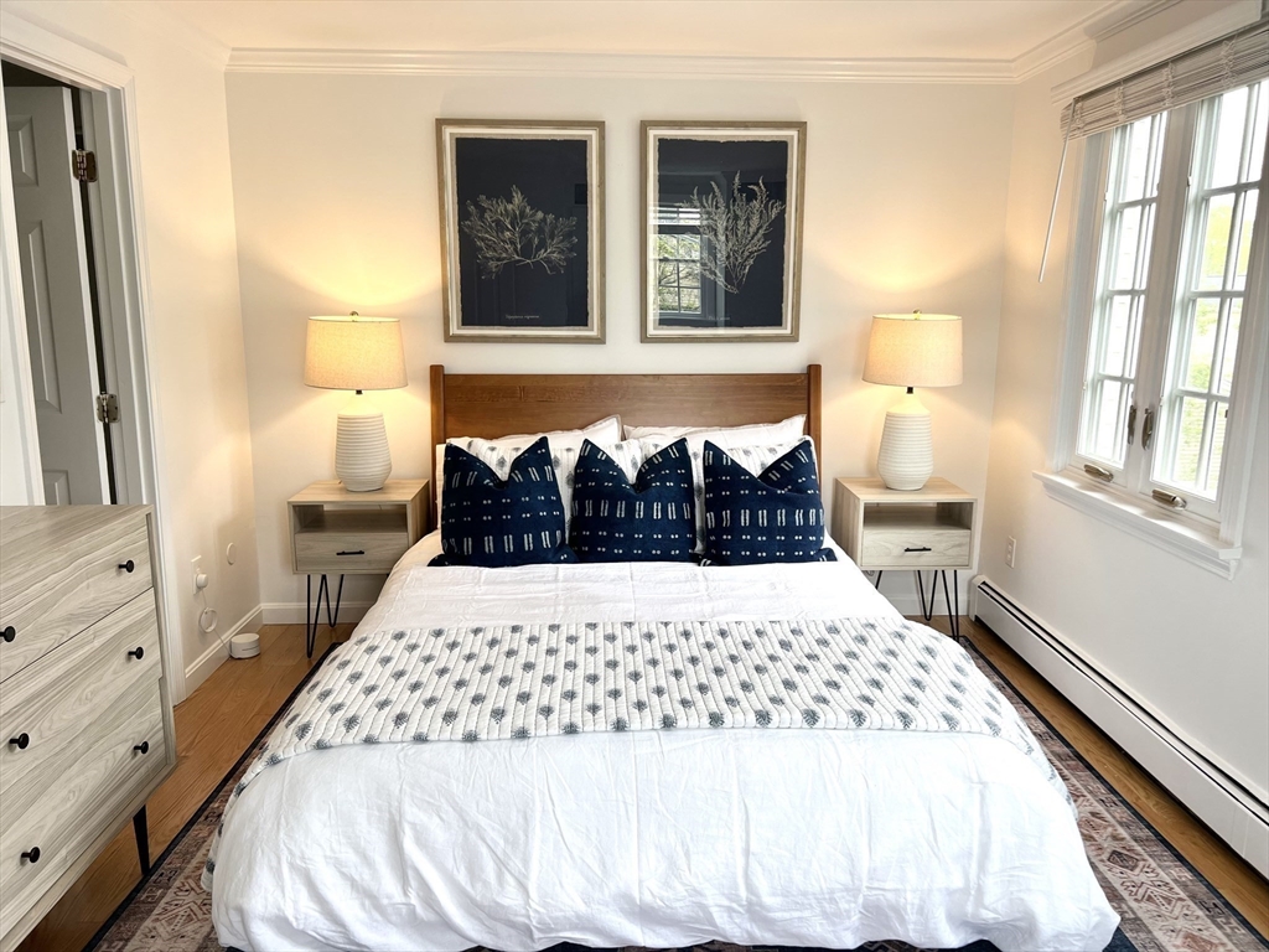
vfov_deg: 53.1
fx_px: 953
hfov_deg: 67.3
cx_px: 634
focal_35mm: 26
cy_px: 476
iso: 40
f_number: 1.5
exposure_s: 1/120
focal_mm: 5.7
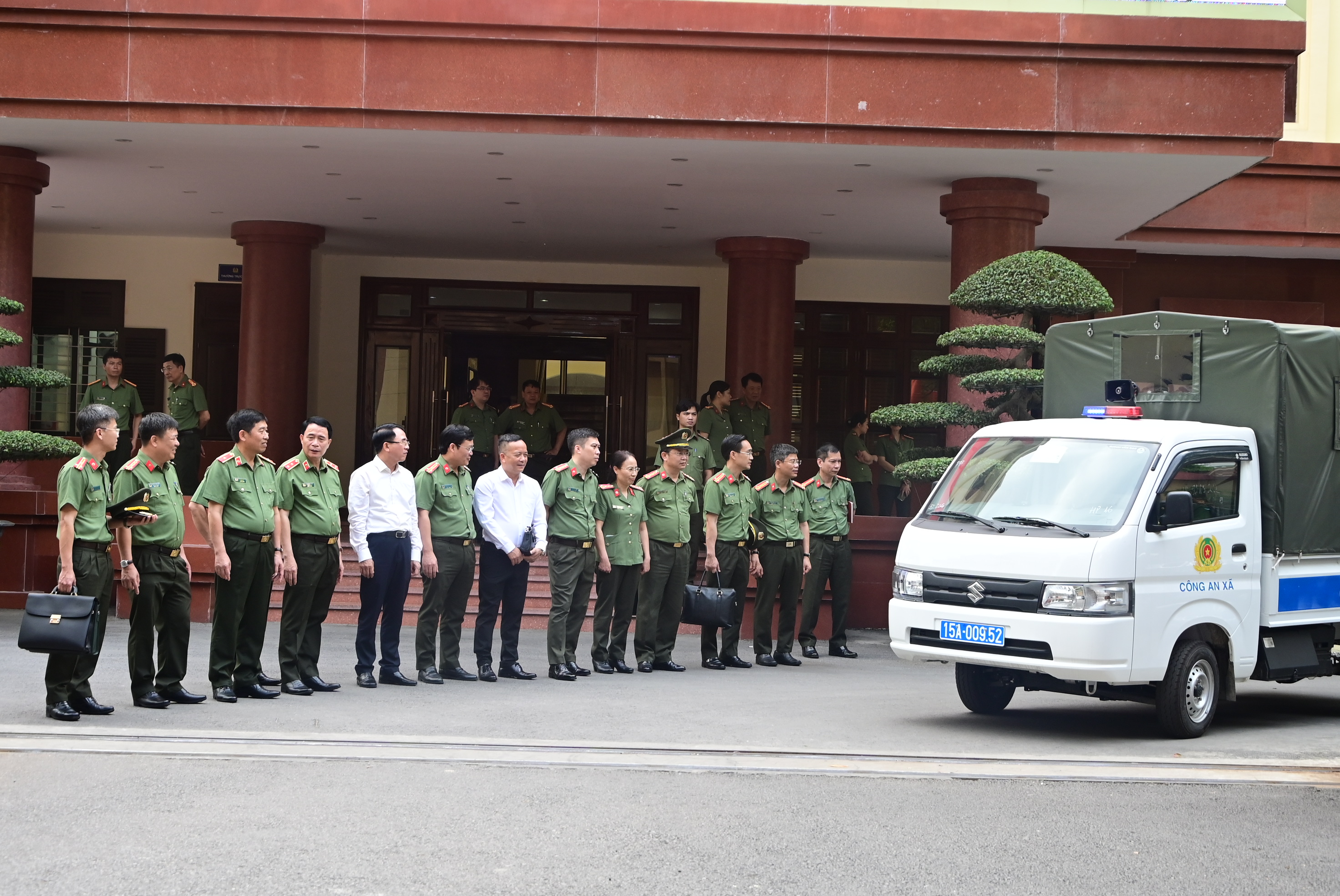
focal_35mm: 60
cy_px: 448
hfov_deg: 33.4
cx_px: 670
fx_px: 2235
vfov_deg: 22.7
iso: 400
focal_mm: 40
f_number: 8
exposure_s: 1/200
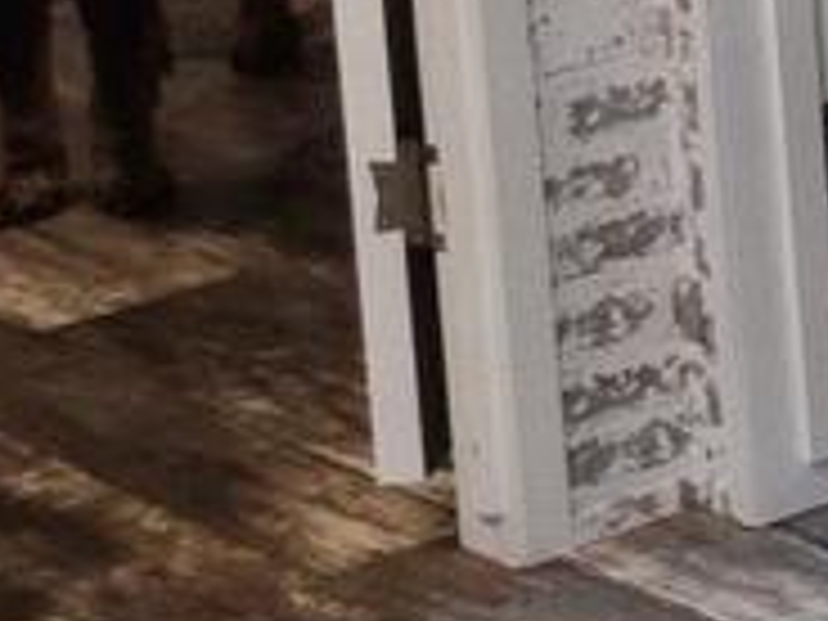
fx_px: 4306
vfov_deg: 7.8
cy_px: -702
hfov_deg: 8.3
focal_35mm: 180
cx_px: 2902
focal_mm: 5.4
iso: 320
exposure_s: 1/120
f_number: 1.8
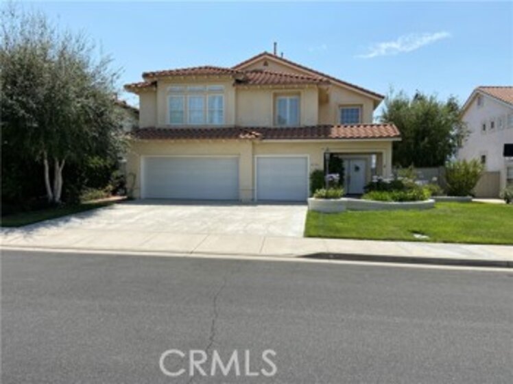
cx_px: 256
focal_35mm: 26
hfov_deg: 67.3
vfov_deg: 53.0
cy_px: 192
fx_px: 385
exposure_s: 1/3300
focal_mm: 4.25
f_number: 1.8
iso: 32
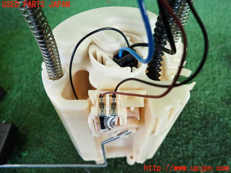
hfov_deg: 69.4
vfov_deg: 54.9
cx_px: 116
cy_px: 86
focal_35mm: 25
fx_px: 167
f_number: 2
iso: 400
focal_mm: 4.5
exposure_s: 1/125
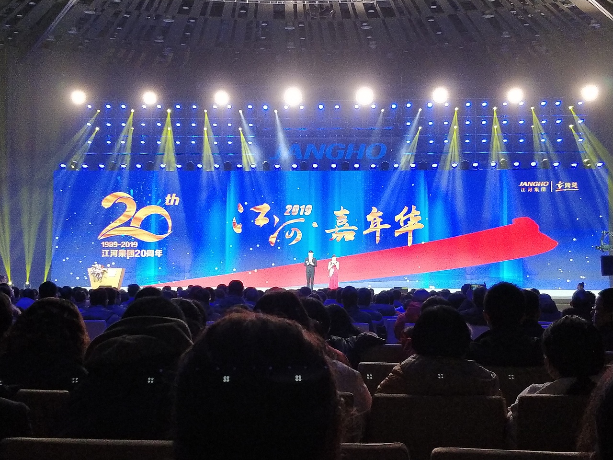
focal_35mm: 24
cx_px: 306
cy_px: 230
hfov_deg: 71.6
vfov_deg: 56.8
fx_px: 425
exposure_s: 1/50
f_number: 1.7
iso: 320
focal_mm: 4.1
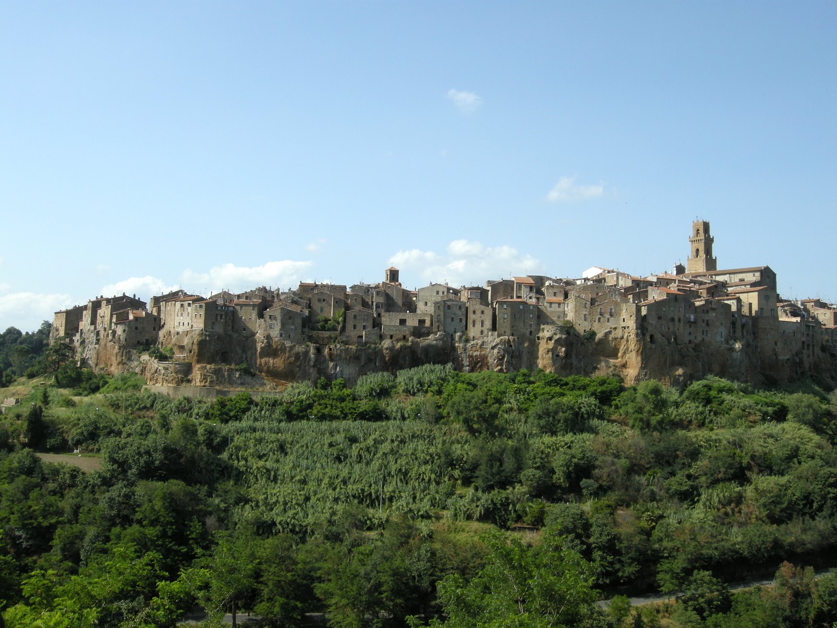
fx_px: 846
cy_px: 314
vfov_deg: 40.7
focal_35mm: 35
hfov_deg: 52.6
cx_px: 418
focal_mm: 7.5
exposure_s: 1/268
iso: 64
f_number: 5.4
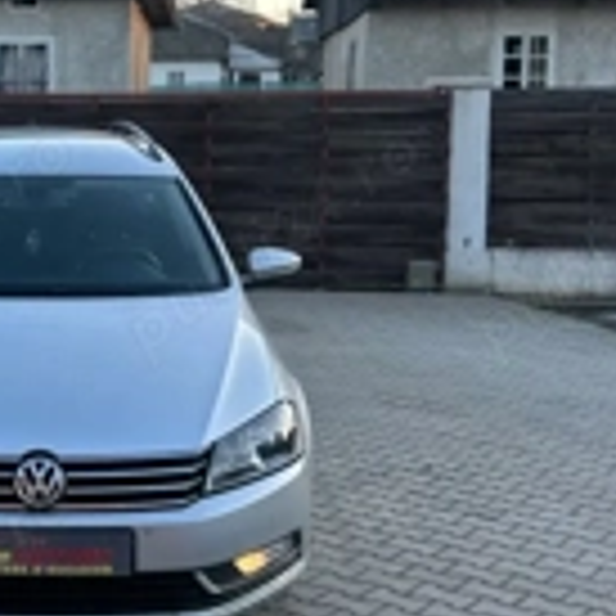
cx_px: 13
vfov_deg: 25.7
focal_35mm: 67
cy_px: 297
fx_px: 1349
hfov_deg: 24.6
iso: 50
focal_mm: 5.7
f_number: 1.5
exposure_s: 1/666
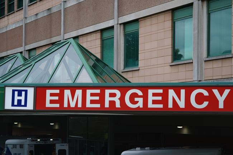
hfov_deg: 18.0
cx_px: 116
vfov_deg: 12.0
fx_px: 738
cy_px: 78
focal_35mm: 114
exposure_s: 1/400
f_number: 4.5
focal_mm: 114
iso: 100
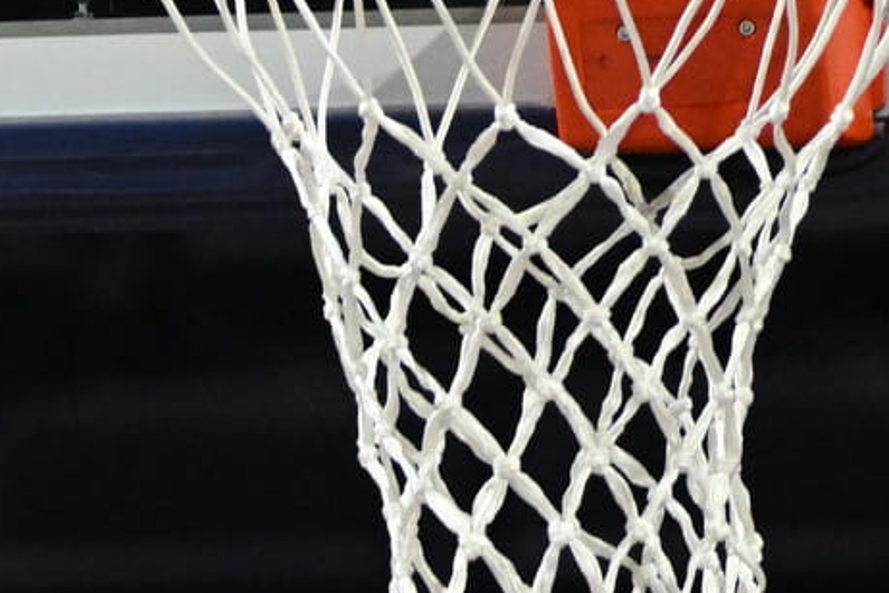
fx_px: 40101
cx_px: -564
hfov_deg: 1.3
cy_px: 1591
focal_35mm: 1624
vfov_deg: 0.8
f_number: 2.8
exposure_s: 1/1000
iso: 3200
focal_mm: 300
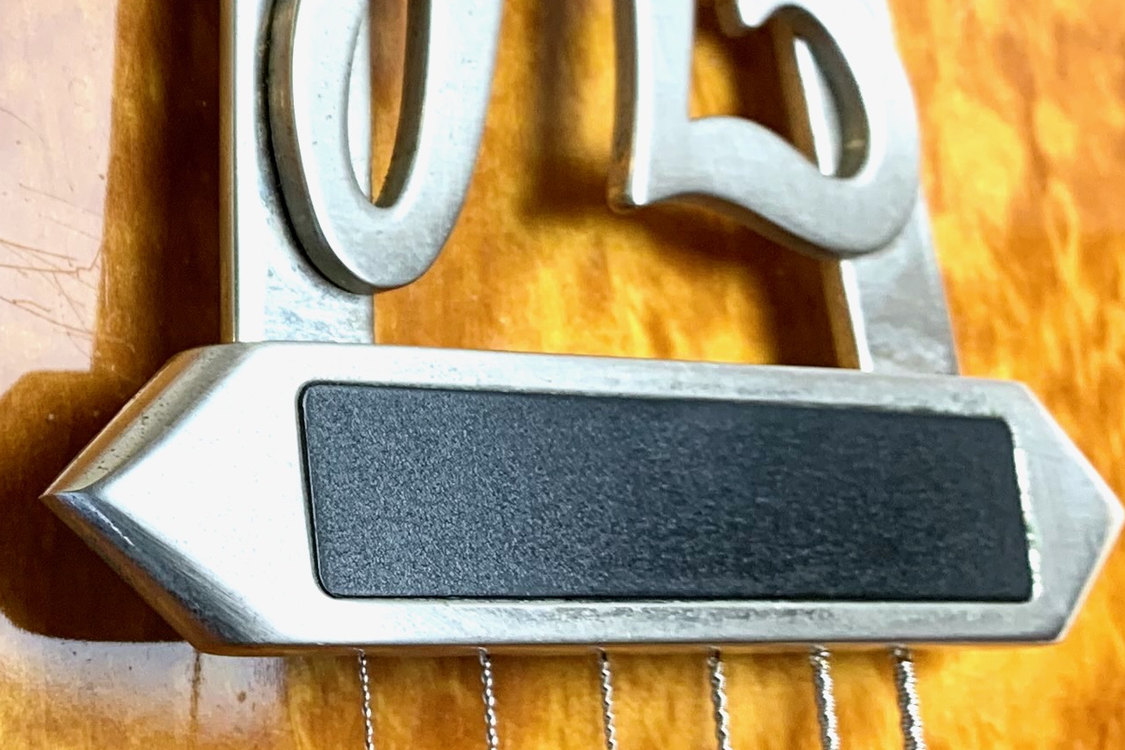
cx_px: -328
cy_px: 232
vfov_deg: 16.2
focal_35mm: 84
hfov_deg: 21.8
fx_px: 2624
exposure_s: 1/50
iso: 64
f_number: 1.8
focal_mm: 4.25
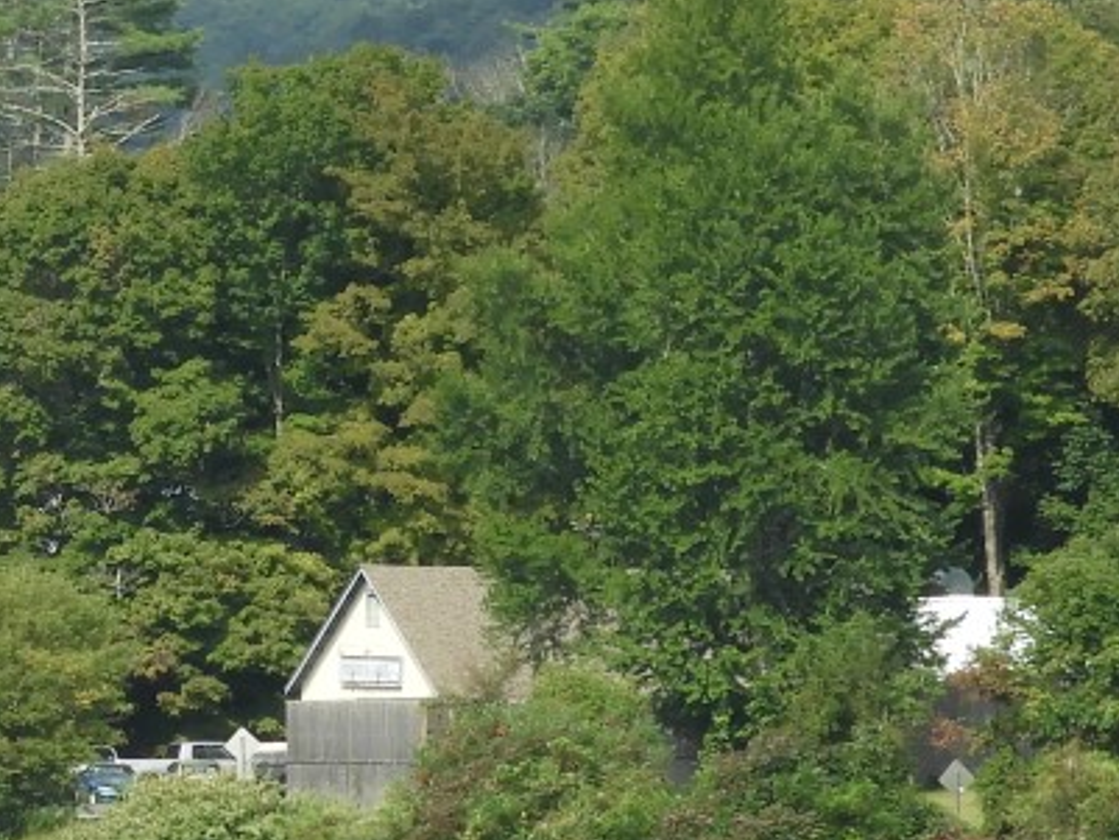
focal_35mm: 646
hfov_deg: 3.1
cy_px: 368
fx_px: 20889
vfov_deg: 2.3
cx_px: -20
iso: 100
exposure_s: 1/320
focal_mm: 32.2
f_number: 5.3
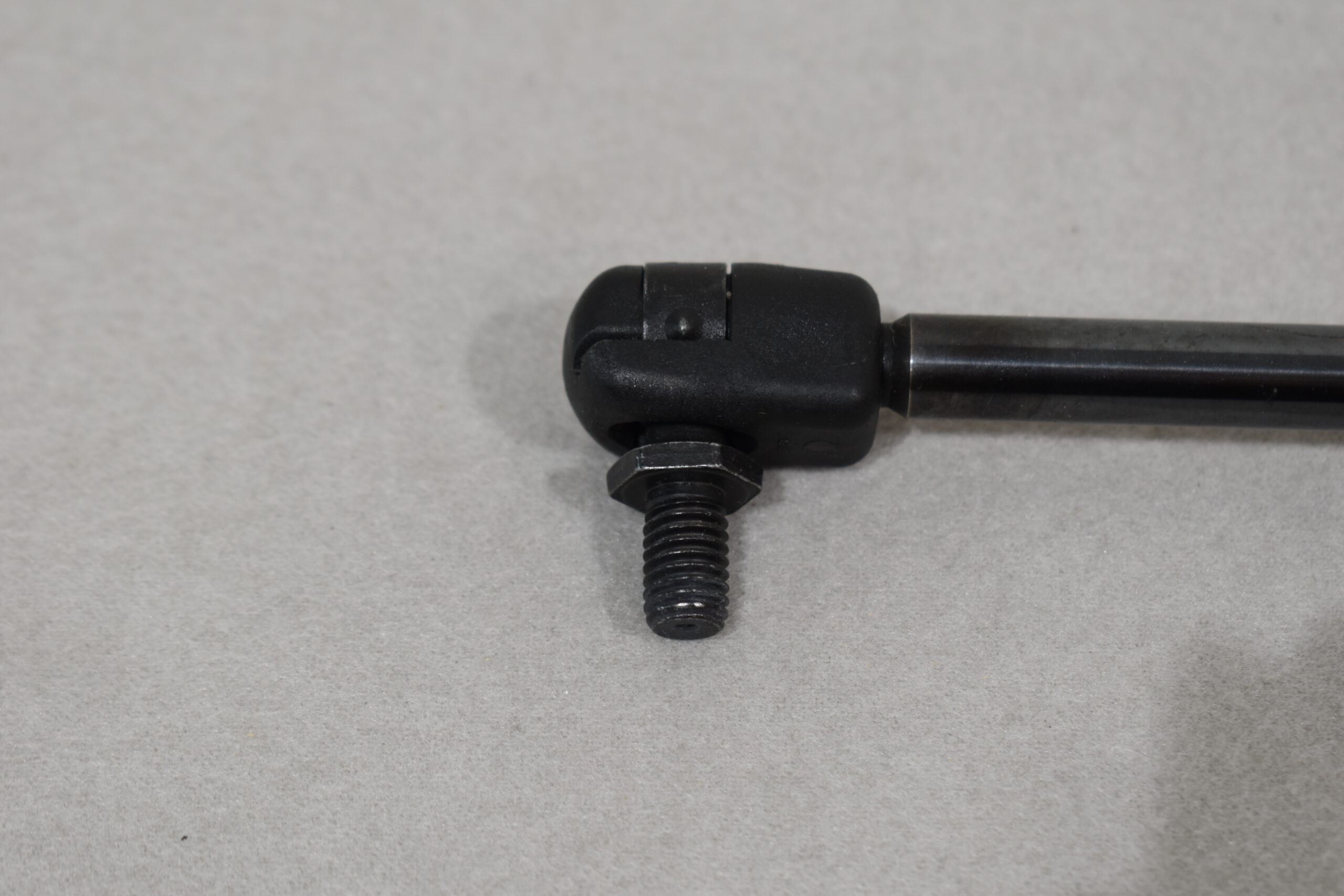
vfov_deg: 17.5
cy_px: 448
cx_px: 672
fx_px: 2912
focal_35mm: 78
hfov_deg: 26.0
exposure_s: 1/60
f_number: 5.6
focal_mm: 52
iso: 400
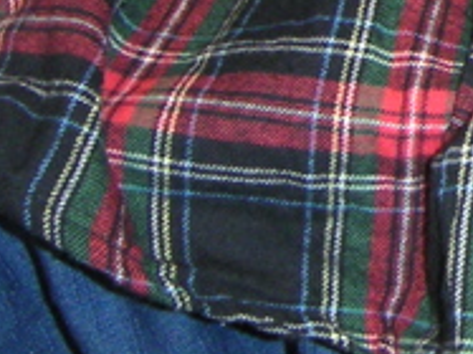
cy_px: -124
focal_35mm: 163
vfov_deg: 8.9
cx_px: 799
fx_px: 2226
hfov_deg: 11.4
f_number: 2.8
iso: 160
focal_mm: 6
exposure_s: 1/45
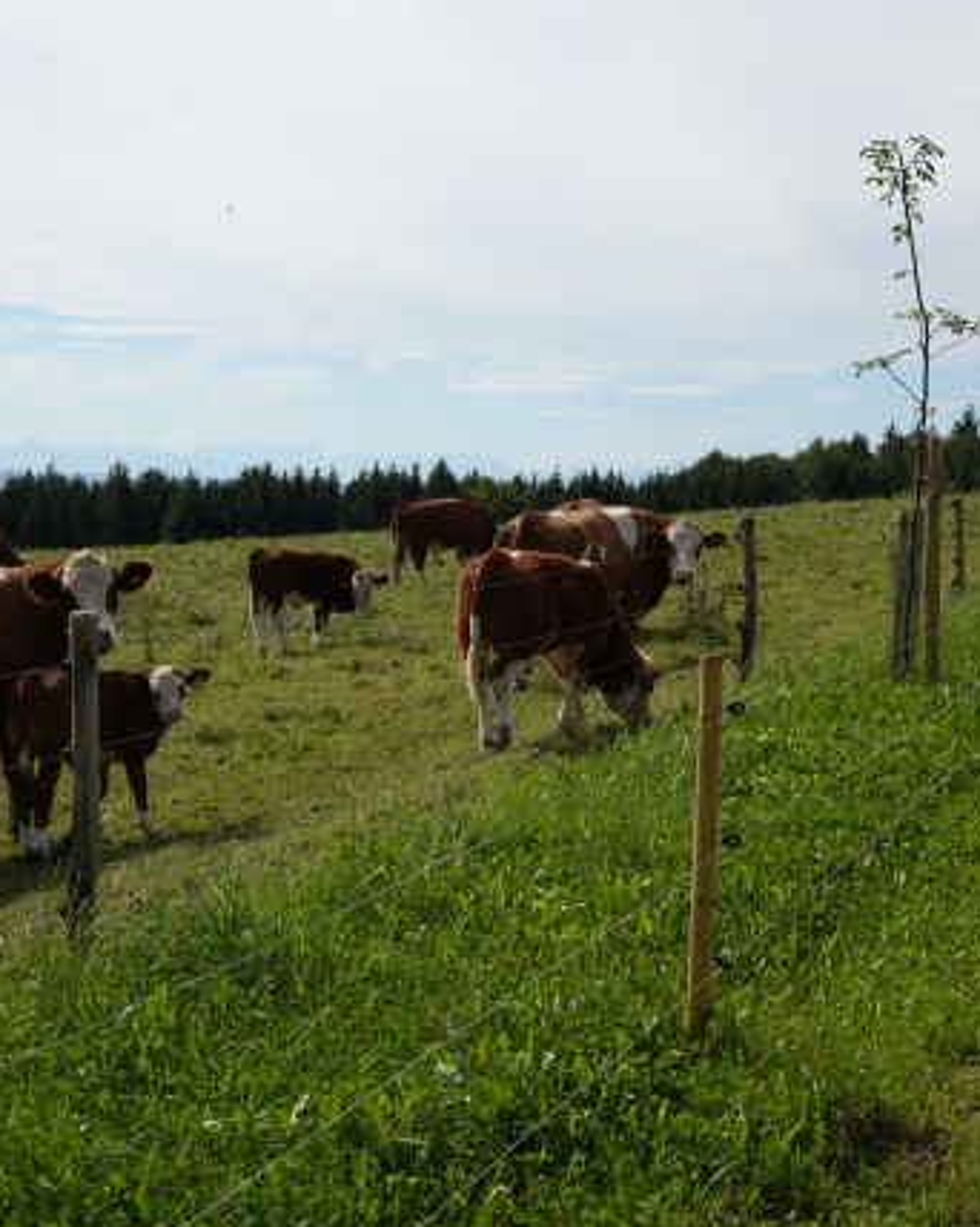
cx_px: 415
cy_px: 615
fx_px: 2109
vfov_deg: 32.4
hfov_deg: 26.1
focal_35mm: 58
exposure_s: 1/200
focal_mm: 40.8
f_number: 11
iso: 100
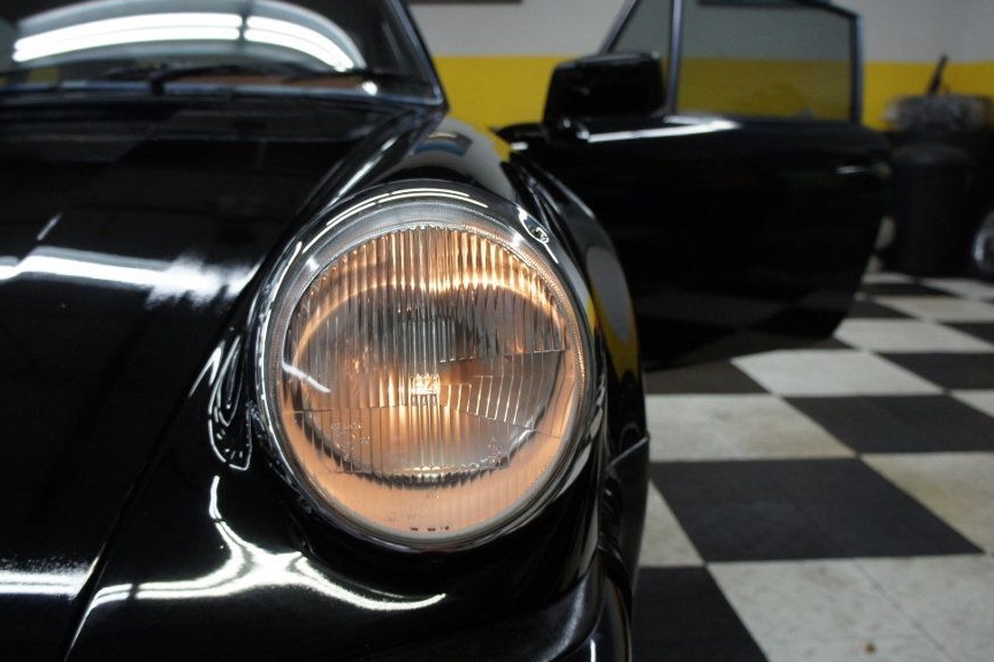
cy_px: 357
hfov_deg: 58.6
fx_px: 883
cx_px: 448
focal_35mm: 32
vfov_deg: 41.0
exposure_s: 1/250
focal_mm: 18
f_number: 4
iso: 1250
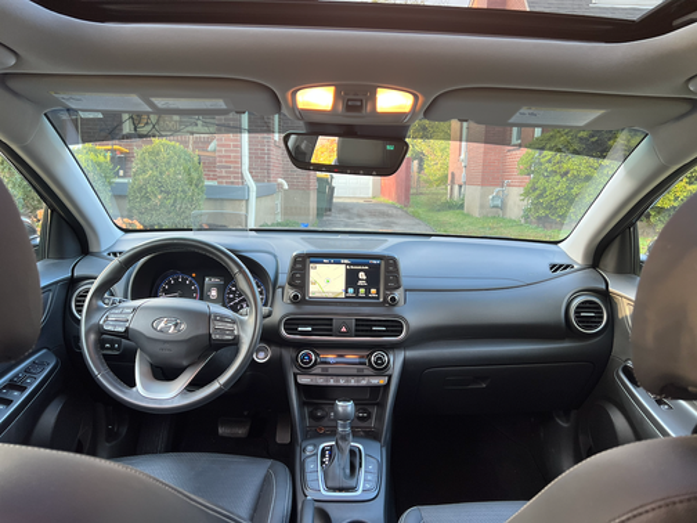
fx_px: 524
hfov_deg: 67.3
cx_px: 348
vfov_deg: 53.1
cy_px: 262
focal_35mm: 26
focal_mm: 5.7
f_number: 1.5
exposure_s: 1/118
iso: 125
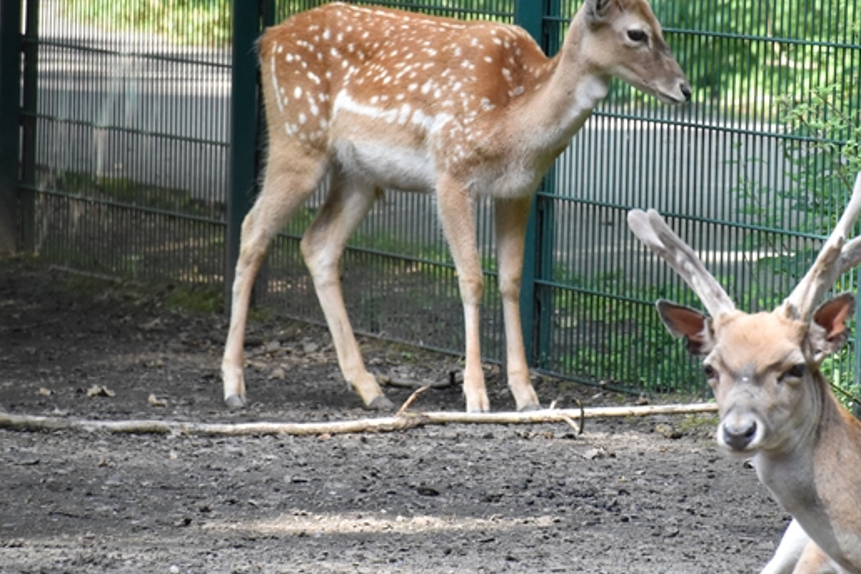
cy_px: 121
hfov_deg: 4.9
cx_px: 527
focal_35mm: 417
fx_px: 9972
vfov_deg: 3.3
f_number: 5.6
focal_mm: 140
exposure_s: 1/500
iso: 1400
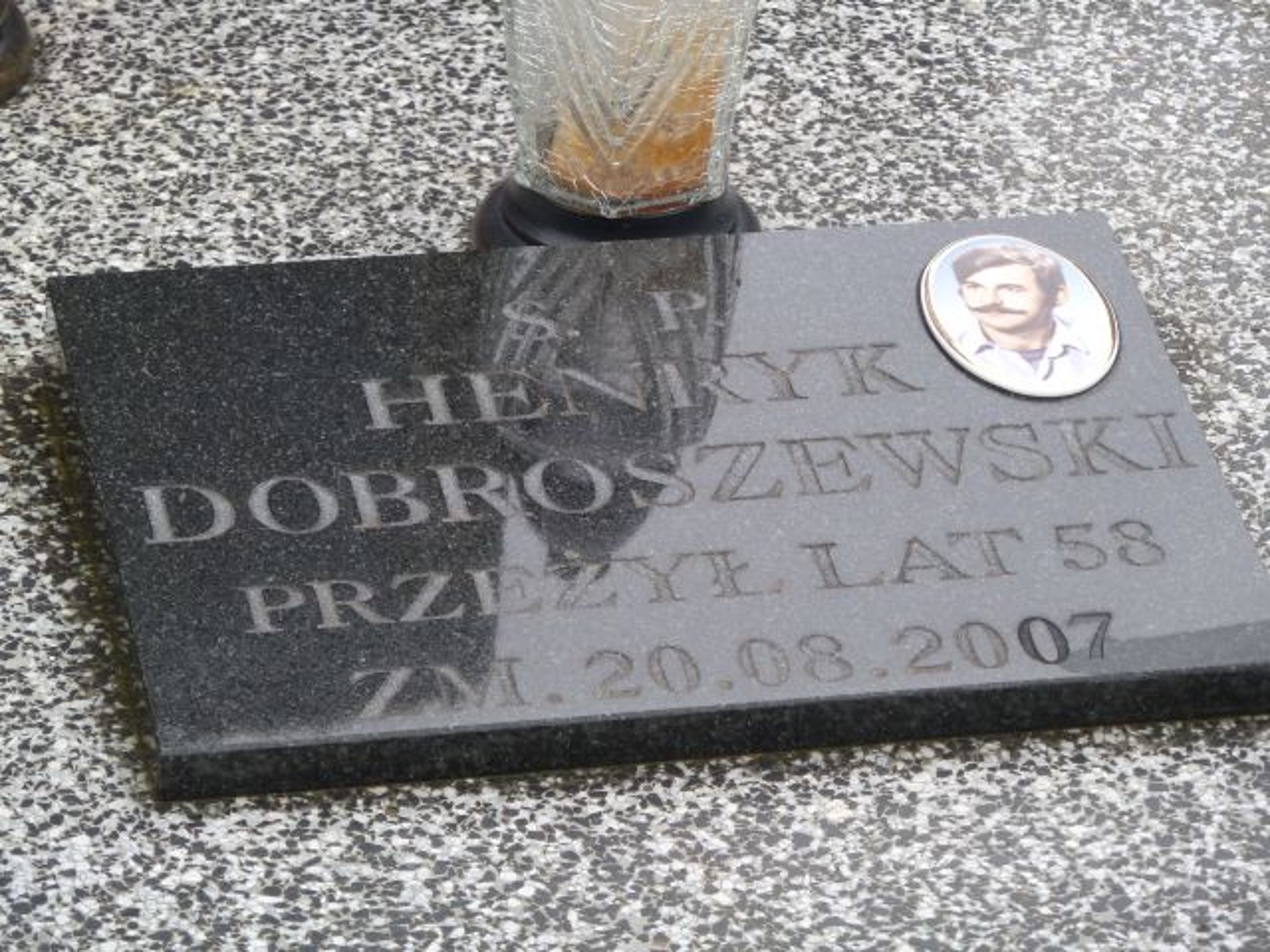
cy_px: 476
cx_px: 635
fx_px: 6677
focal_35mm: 182
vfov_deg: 8.2
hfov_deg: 10.9
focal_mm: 29.9
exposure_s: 1/80
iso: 80
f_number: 4.5
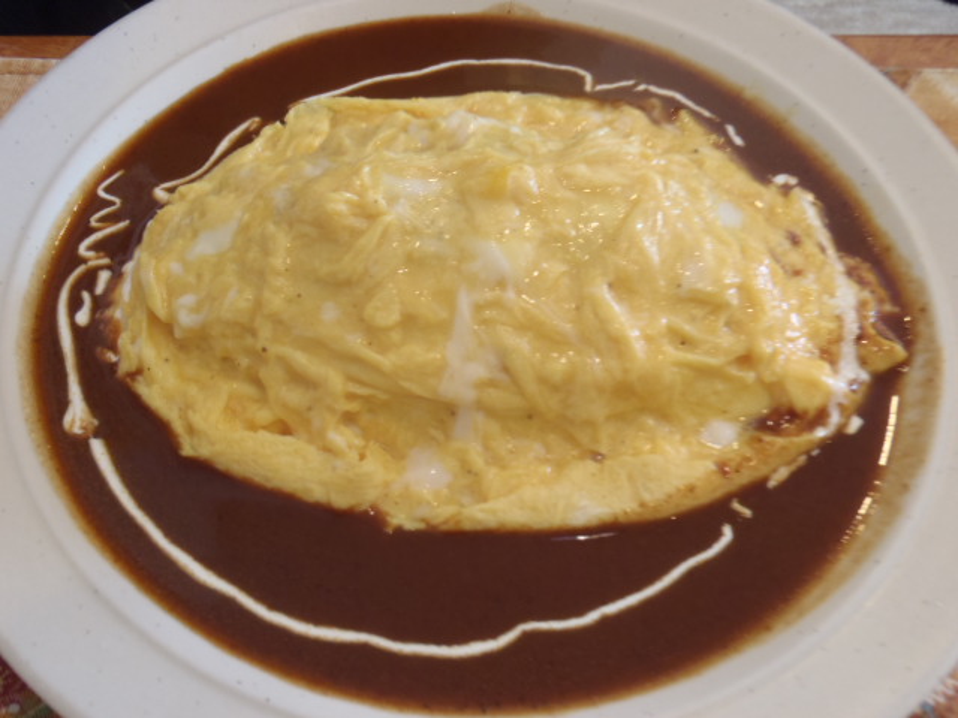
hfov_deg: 50.1
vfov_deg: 38.7
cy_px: 359
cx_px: 479
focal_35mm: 37
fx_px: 1024
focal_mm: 6.64
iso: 200
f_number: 4.7
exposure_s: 1/6
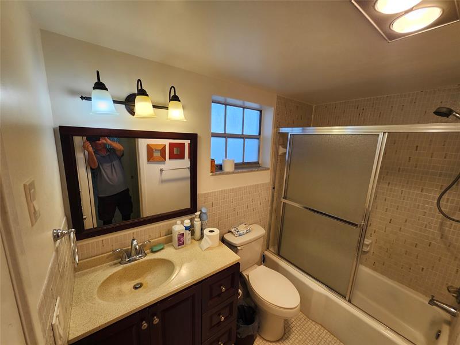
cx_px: 230
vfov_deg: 89.9
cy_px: 172
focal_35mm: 13
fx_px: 173
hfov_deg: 106.2
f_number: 2.2
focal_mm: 1.74
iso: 50
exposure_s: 1/120
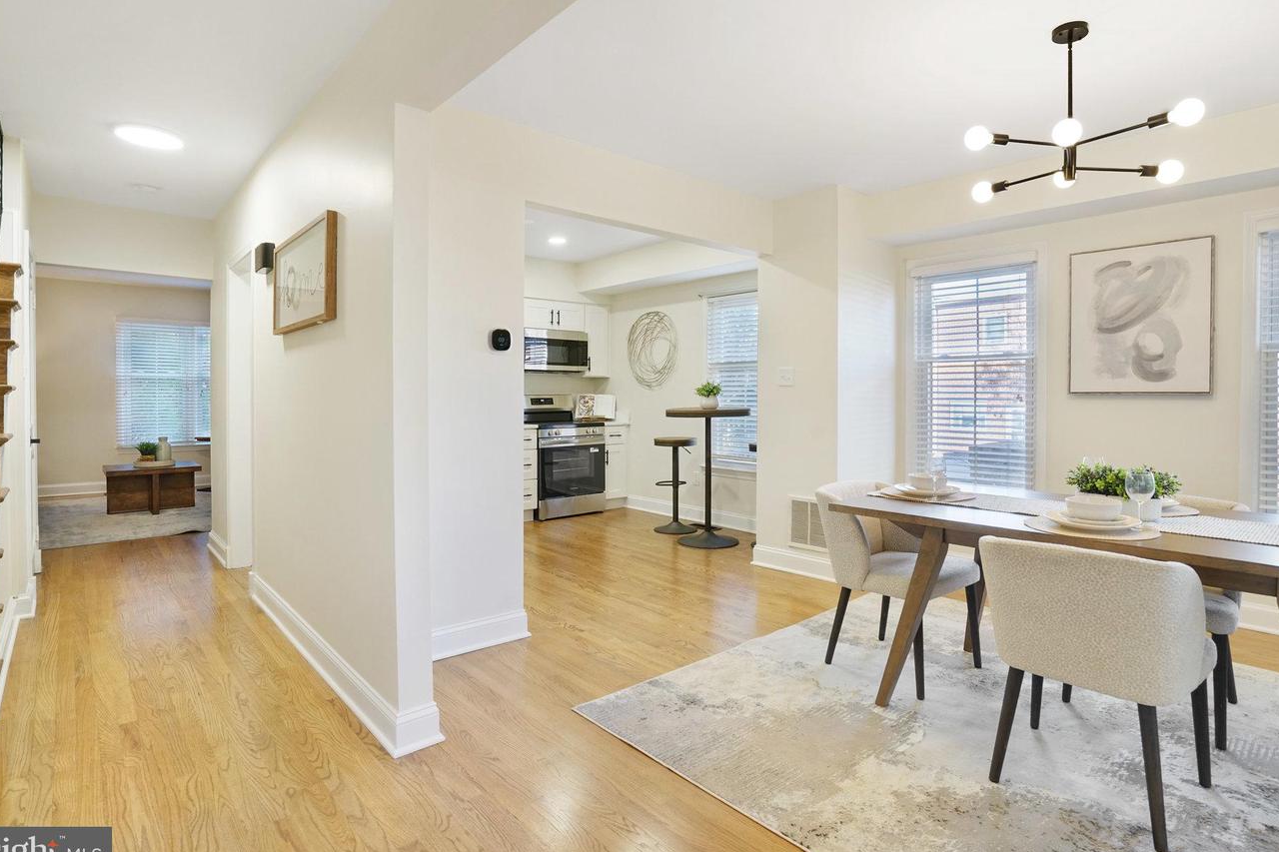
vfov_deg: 67.3
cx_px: 675
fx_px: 639
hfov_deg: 89.9
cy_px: 399
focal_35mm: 18
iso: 1250
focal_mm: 16
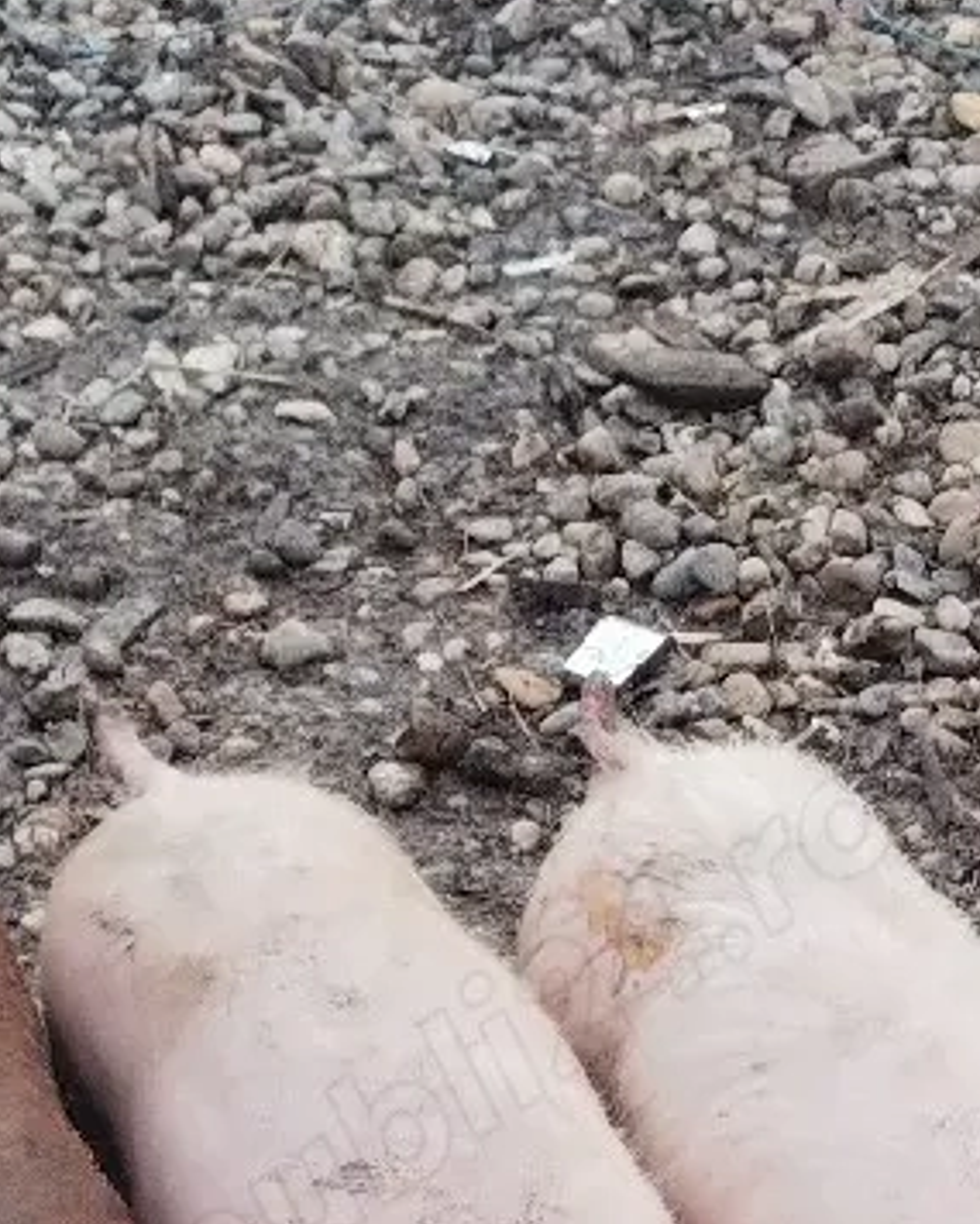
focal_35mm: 102
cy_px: 2066
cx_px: 753
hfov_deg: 15.0
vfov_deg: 16.4
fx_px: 3696
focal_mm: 4.27
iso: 100
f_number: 1.8
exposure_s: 1/161
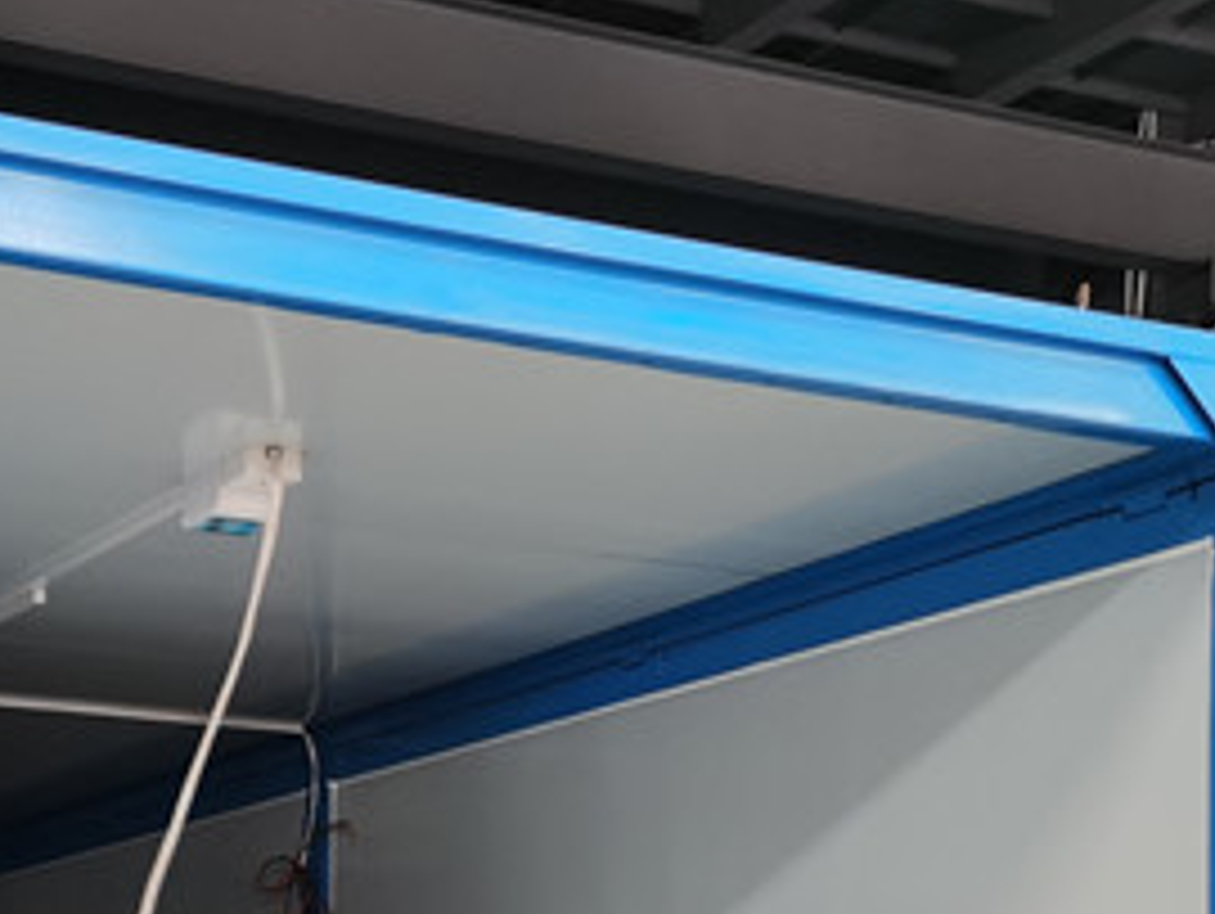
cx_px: 194
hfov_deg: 23.9
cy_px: 1117
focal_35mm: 80
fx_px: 2810
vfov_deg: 17.5
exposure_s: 1/50
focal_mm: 5.58
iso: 200
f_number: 1.8
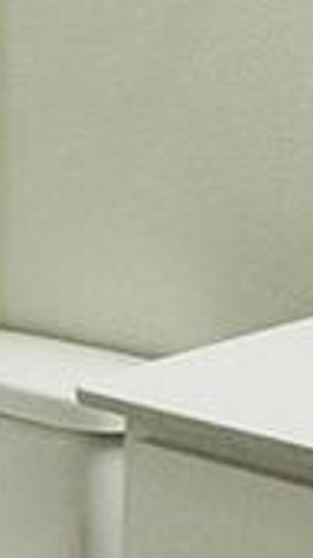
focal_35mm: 107
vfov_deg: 20.0
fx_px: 1581
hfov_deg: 11.1
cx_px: -39
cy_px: 238
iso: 125
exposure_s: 1/120
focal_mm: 2.22
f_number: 2.2
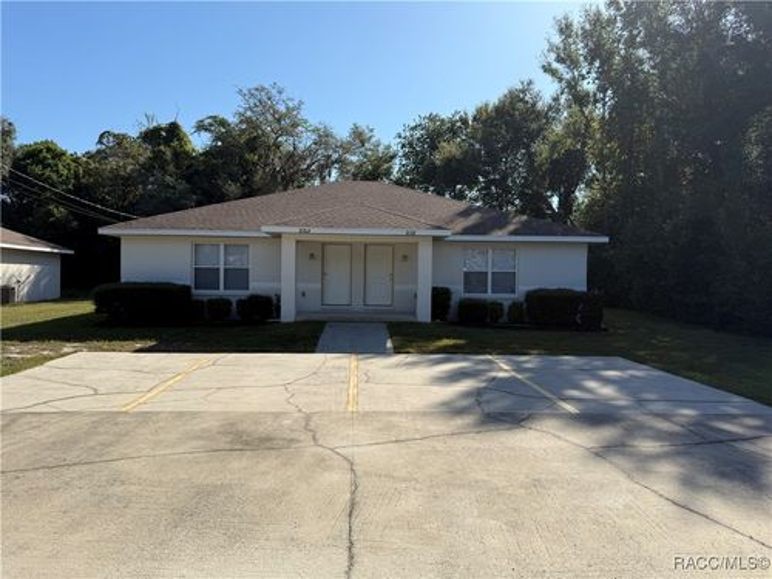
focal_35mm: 24
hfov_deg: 71.6
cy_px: 290
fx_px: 535
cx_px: 386
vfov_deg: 56.8
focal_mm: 6.76
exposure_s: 1/4405
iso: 80
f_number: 1.78
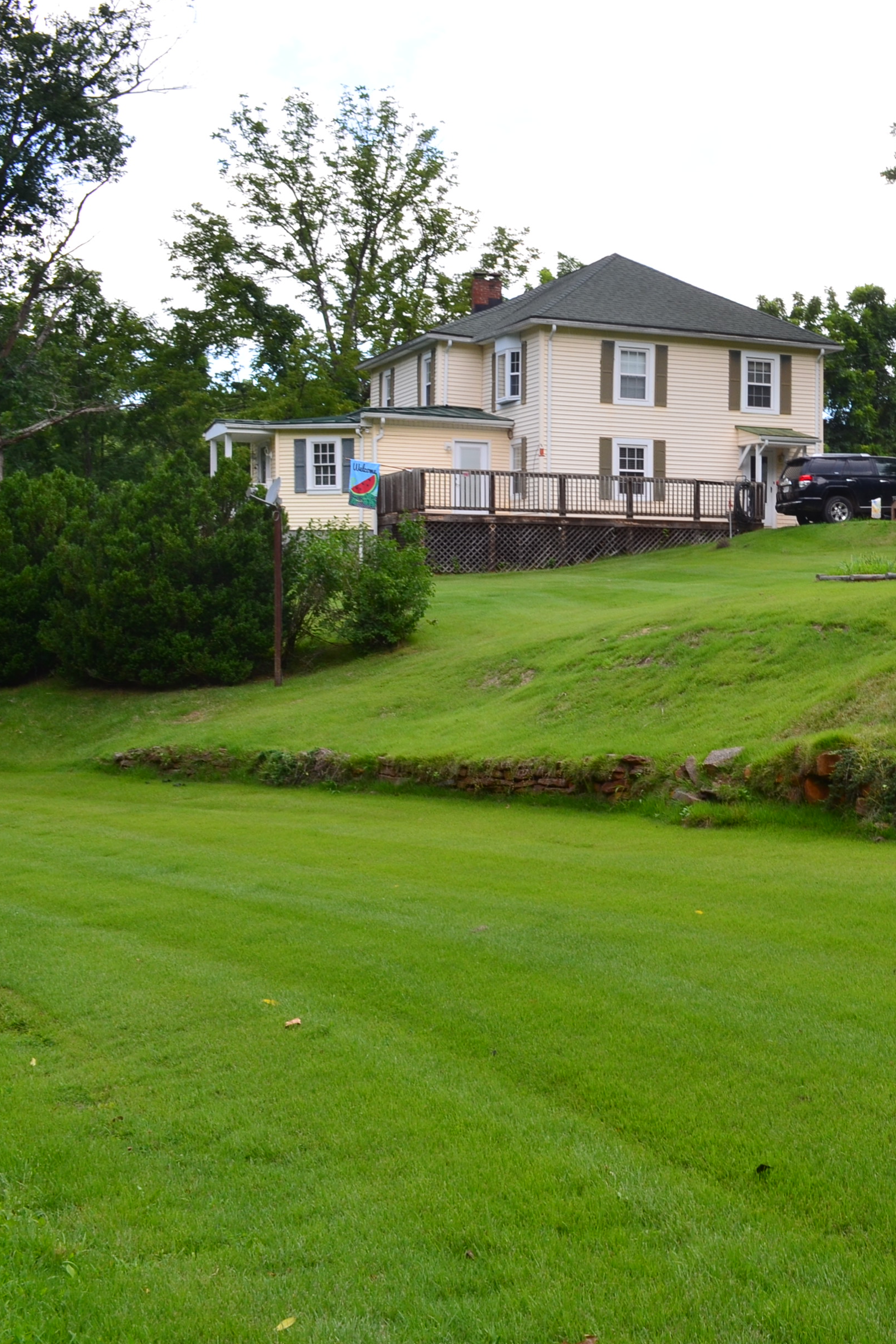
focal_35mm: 50
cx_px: 863
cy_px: 674
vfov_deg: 39.6
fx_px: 1866
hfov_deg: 25.8
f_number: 10
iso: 200
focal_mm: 22
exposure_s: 1/80
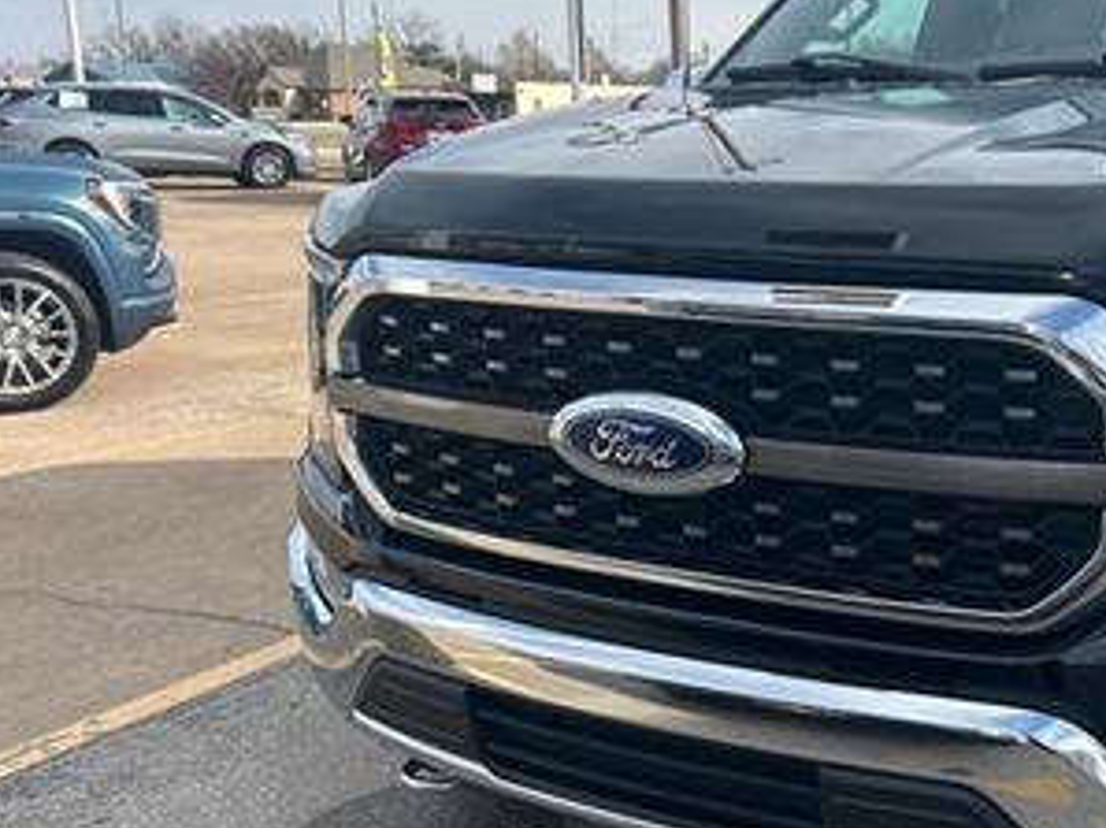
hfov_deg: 41.4
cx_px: 865
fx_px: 1405
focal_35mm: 44
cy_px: 479
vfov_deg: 32.8
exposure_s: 1/1724
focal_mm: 5.7
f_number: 1.5
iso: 50
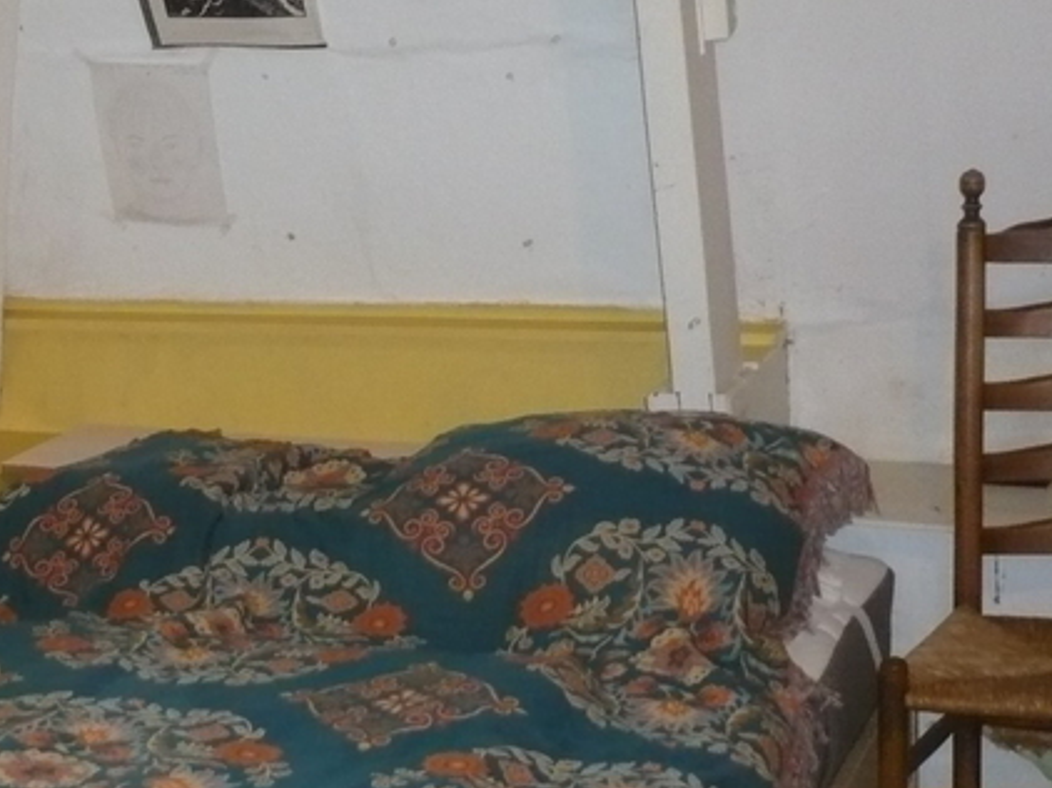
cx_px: 120
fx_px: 2582
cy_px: 297
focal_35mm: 85
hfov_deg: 22.5
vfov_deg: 17.3
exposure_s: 1/30
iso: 250
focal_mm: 5.8
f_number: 2.8
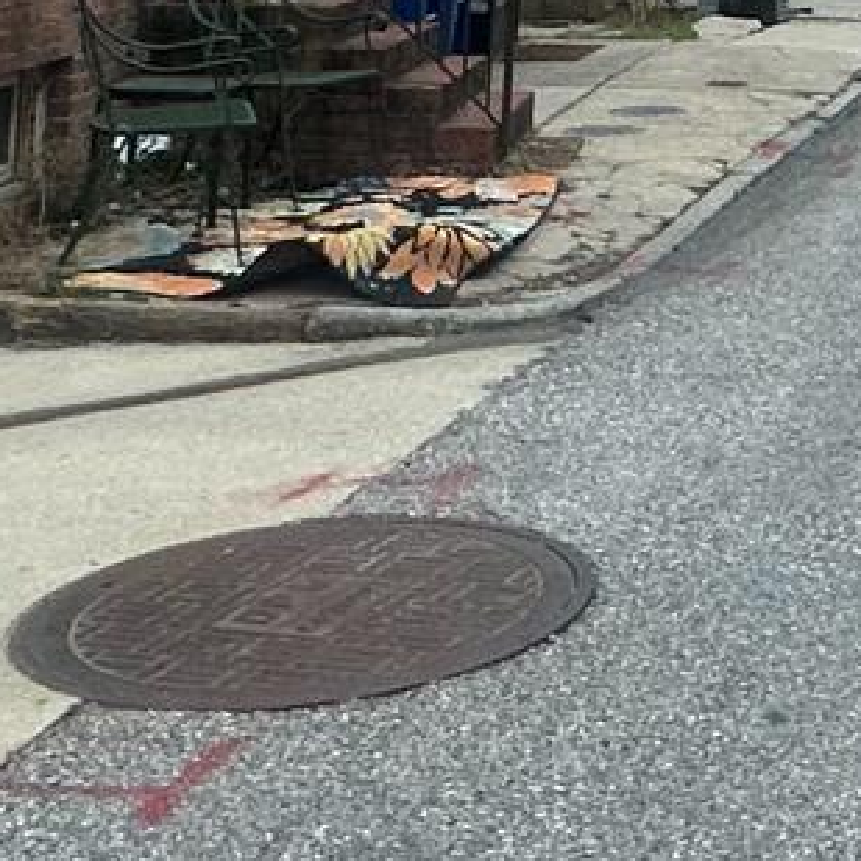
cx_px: 1148
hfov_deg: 19.4
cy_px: -463
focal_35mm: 82
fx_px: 2308
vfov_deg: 18.5
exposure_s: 1/99
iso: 100
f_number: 2.2
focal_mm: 2.22
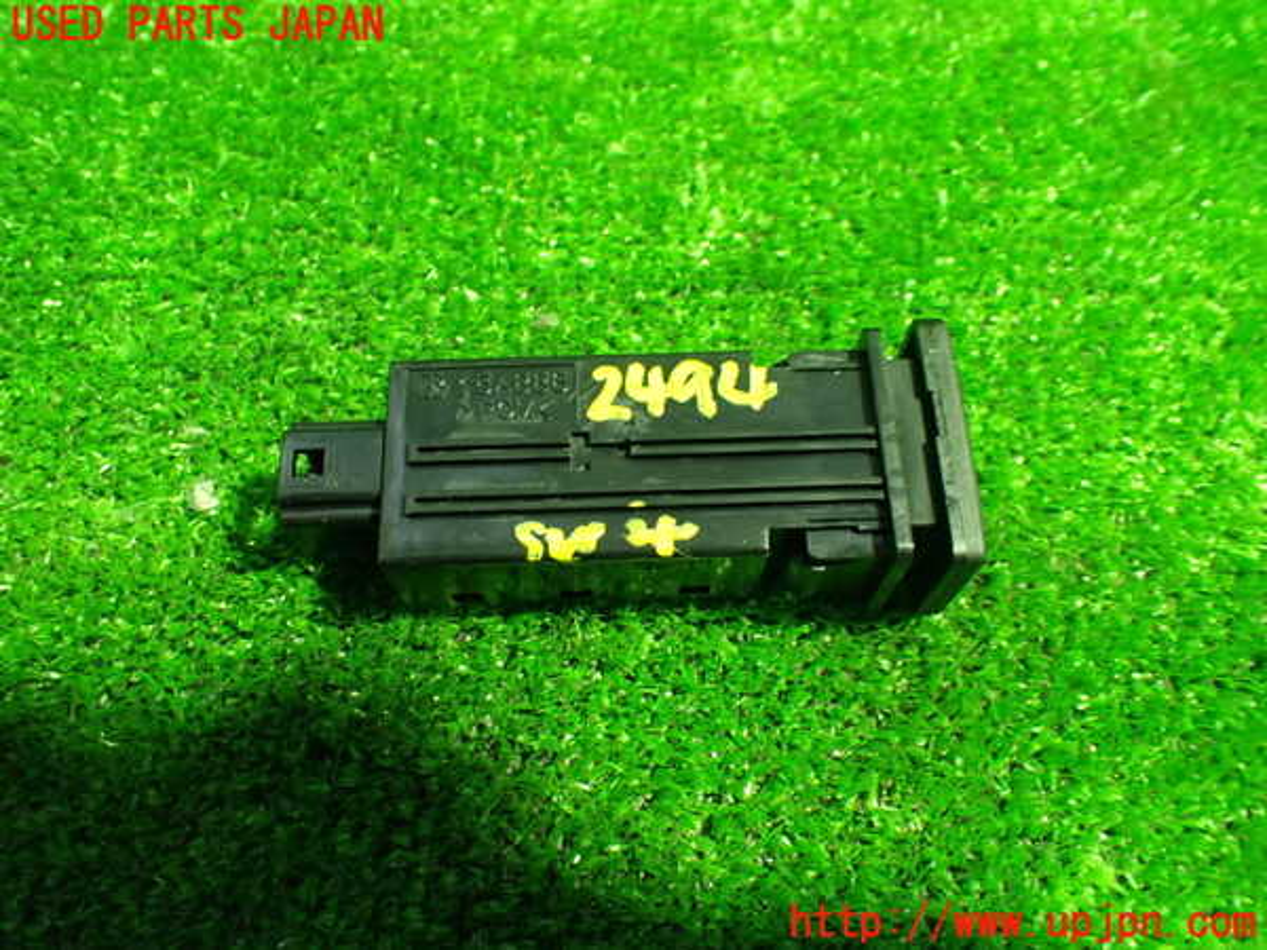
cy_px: 475
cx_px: 634
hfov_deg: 60.0
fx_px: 1098
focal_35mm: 30
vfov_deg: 46.8
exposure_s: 1/40
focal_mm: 5.4
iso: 800
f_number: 2.3
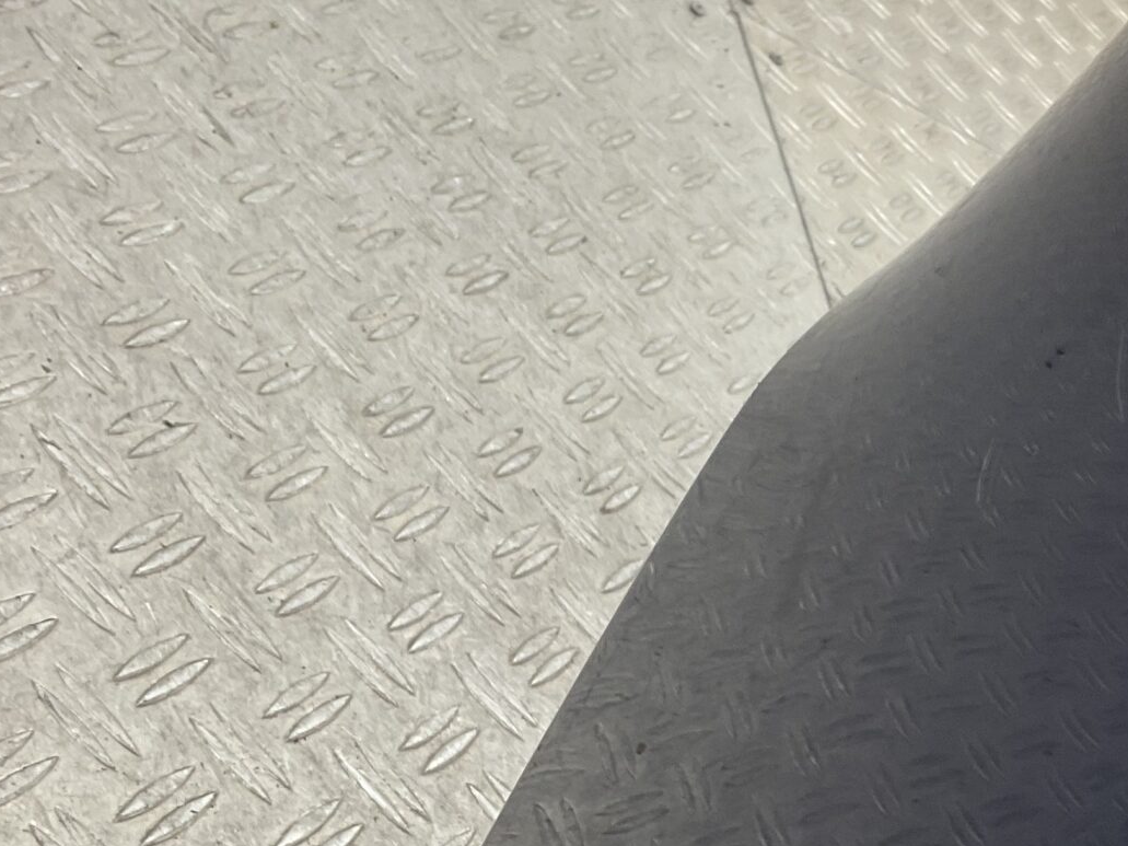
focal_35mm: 72
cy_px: 578
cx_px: 987
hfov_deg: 26.3
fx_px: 2346
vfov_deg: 20.4
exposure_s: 1/120
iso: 32
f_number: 1.8
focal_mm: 3
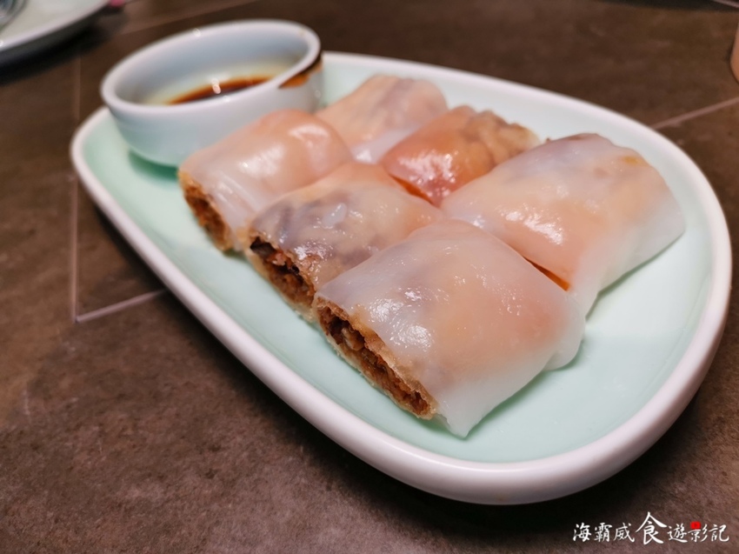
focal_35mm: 27
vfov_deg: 51.3
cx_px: 370
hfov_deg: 65.3
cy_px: 277
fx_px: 576
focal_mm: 3.95
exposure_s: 1/132
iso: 50
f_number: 1.8
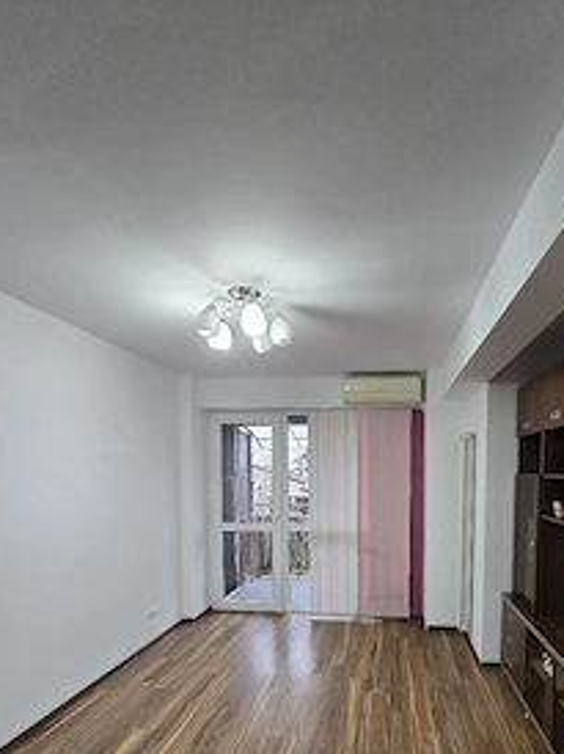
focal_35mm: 19
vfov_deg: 81.9
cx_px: 355
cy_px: 501
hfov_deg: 67.5
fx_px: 413
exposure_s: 1/50.3
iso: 200
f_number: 2.2
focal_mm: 2.2
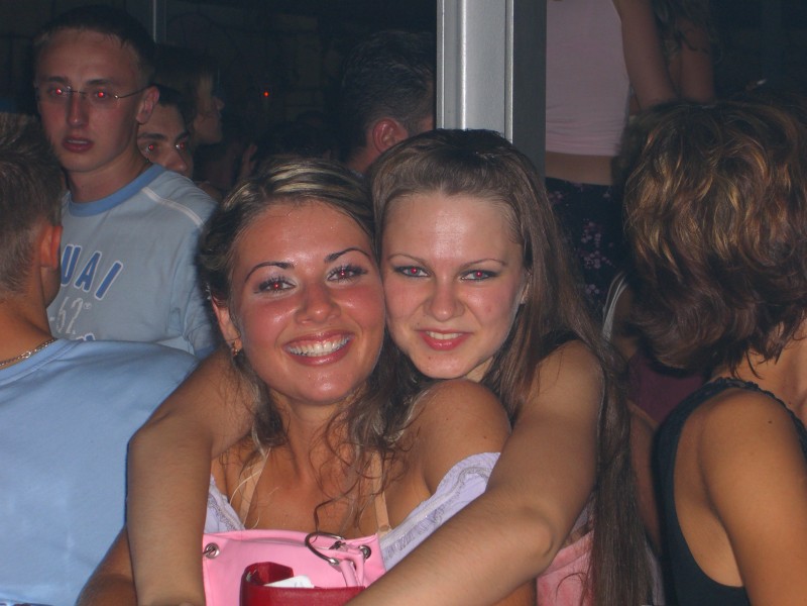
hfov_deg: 20.7
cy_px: 303
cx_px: 404
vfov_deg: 15.6
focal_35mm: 95
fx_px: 2215
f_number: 4.8
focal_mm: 19.7
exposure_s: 1/60
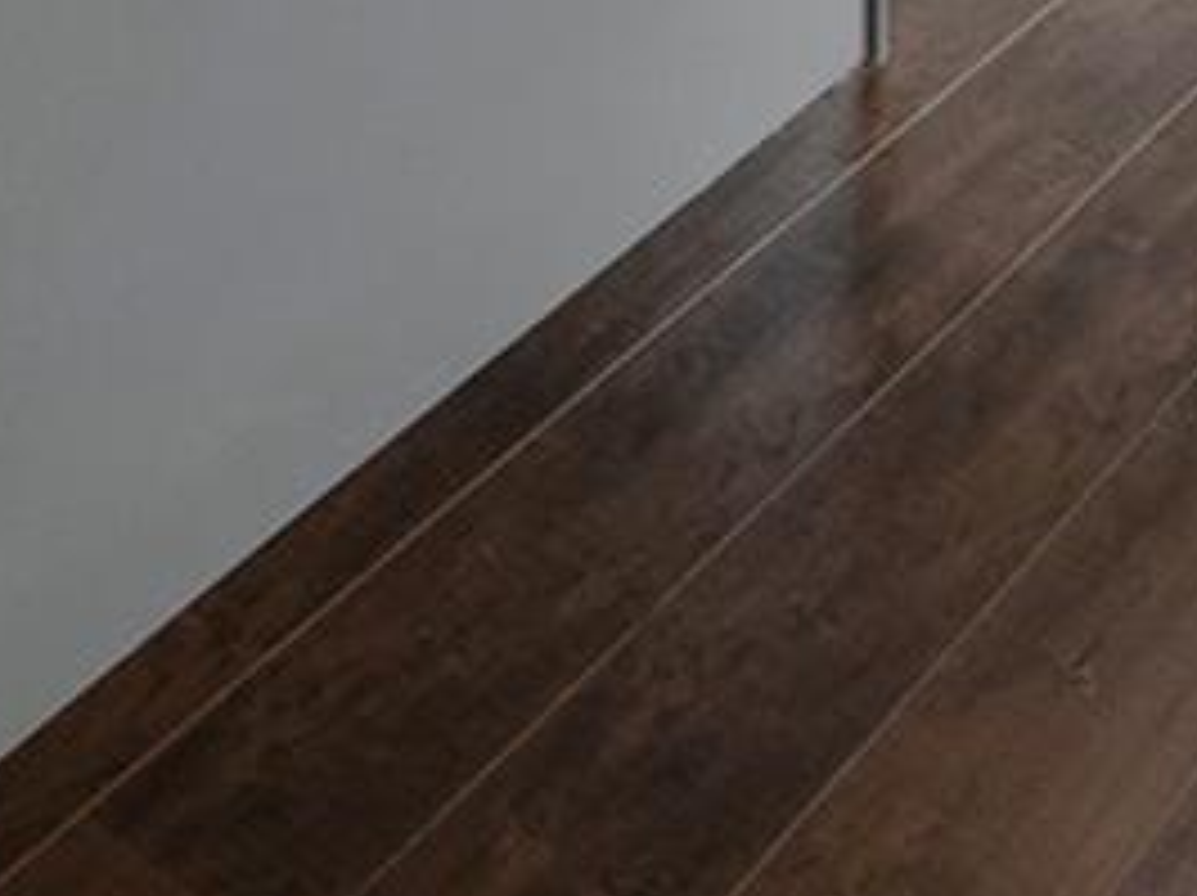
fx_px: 2798
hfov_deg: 24.1
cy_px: -1394
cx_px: 436
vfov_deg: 12.8
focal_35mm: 81
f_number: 9
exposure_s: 1/8
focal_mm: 14
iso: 320
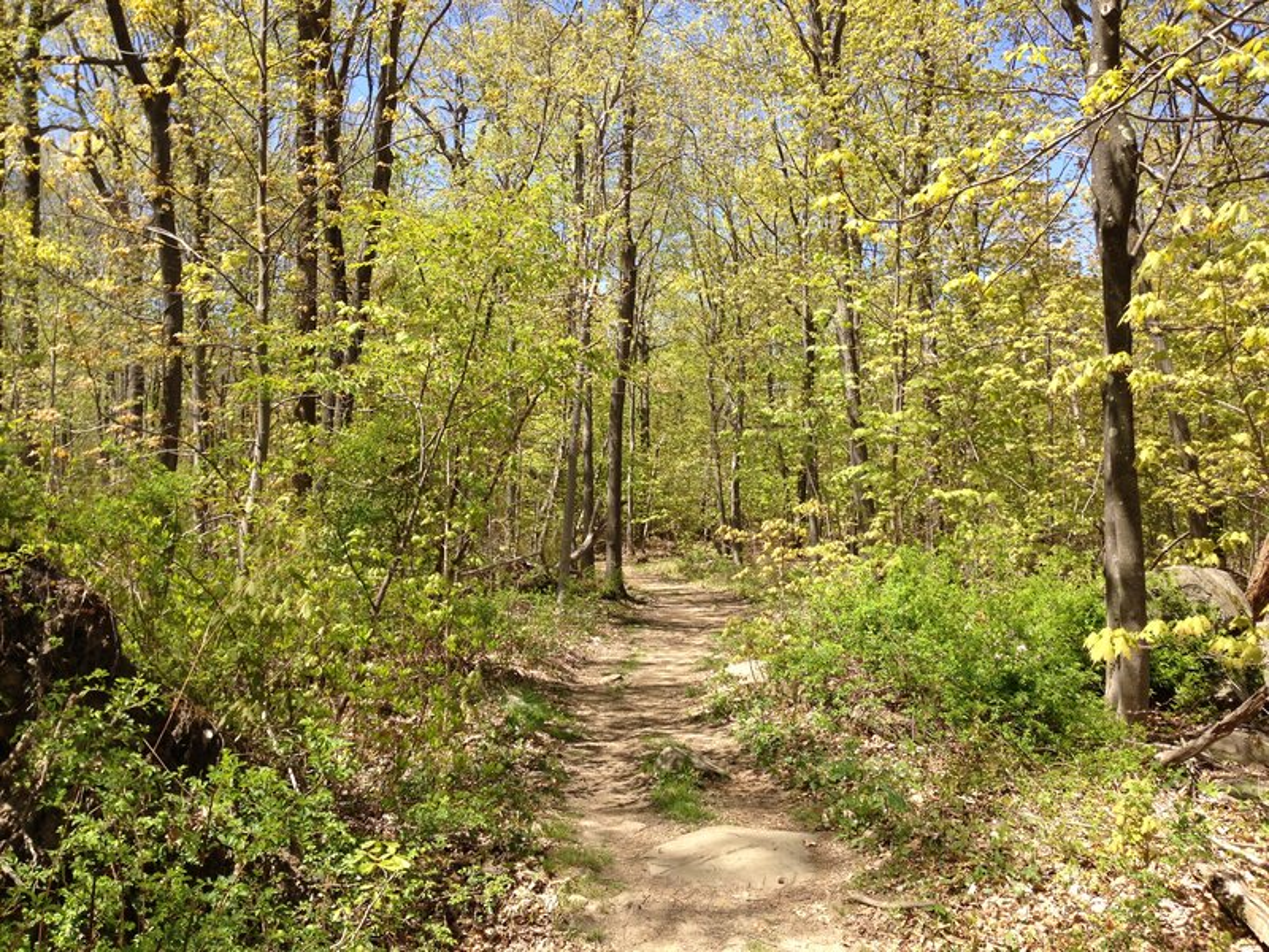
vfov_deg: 42.9
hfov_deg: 55.4
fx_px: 1210
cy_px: 476
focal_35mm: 33
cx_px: 634
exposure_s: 1/596
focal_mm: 4.13
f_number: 2.4
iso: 50
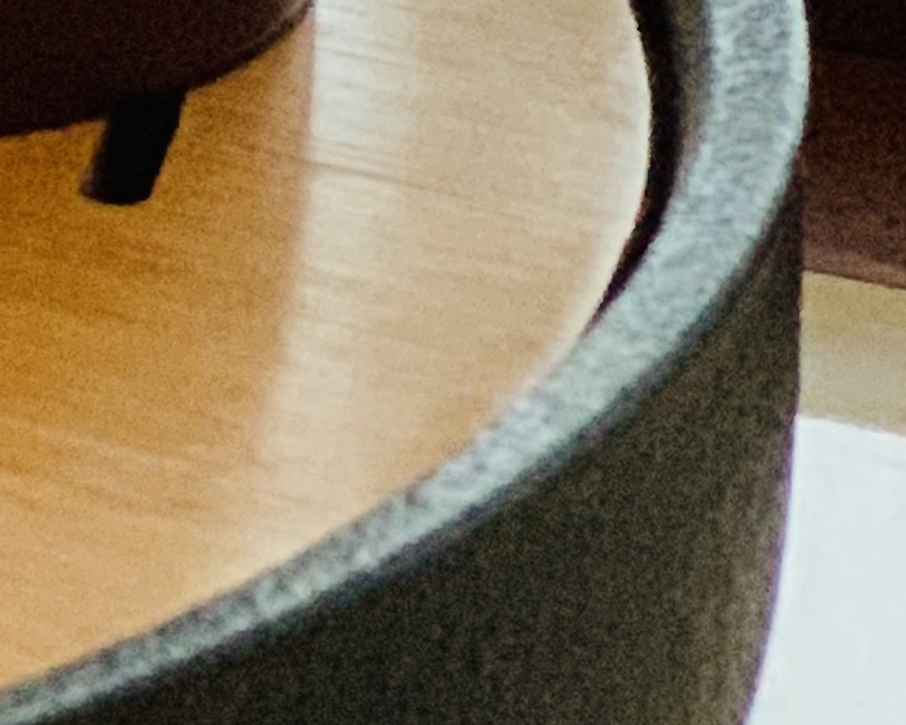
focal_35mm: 349
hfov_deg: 5.2
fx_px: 9360
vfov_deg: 4.3
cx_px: -2066
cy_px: -1336
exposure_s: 1/60
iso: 320
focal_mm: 6
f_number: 2.4
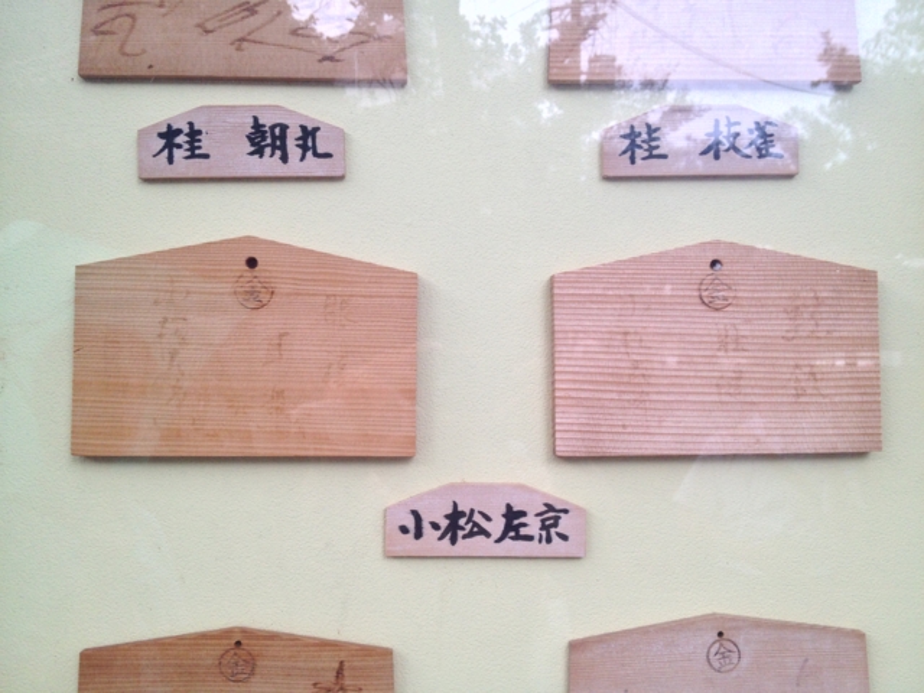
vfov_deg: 40.7
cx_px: 462
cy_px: 346
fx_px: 934
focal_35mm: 35
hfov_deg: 52.6
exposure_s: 1/120
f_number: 2.4
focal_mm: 4.28
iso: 80
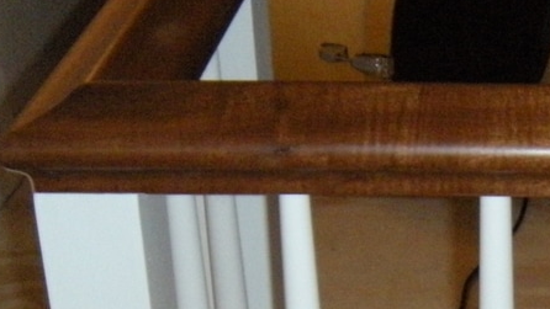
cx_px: 648
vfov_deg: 10.4
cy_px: 393
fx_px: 1663
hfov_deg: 17.9
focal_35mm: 114
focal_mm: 5.9
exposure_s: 1/60
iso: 400
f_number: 3.8
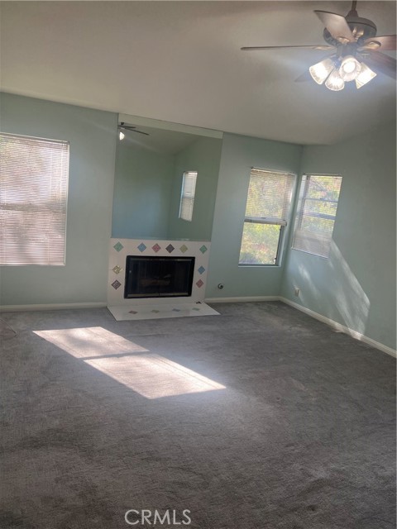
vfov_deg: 67.3
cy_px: 264
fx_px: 398
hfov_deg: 53.1
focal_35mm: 26
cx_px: 198
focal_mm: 5.7
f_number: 1.5
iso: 50
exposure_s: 1/163
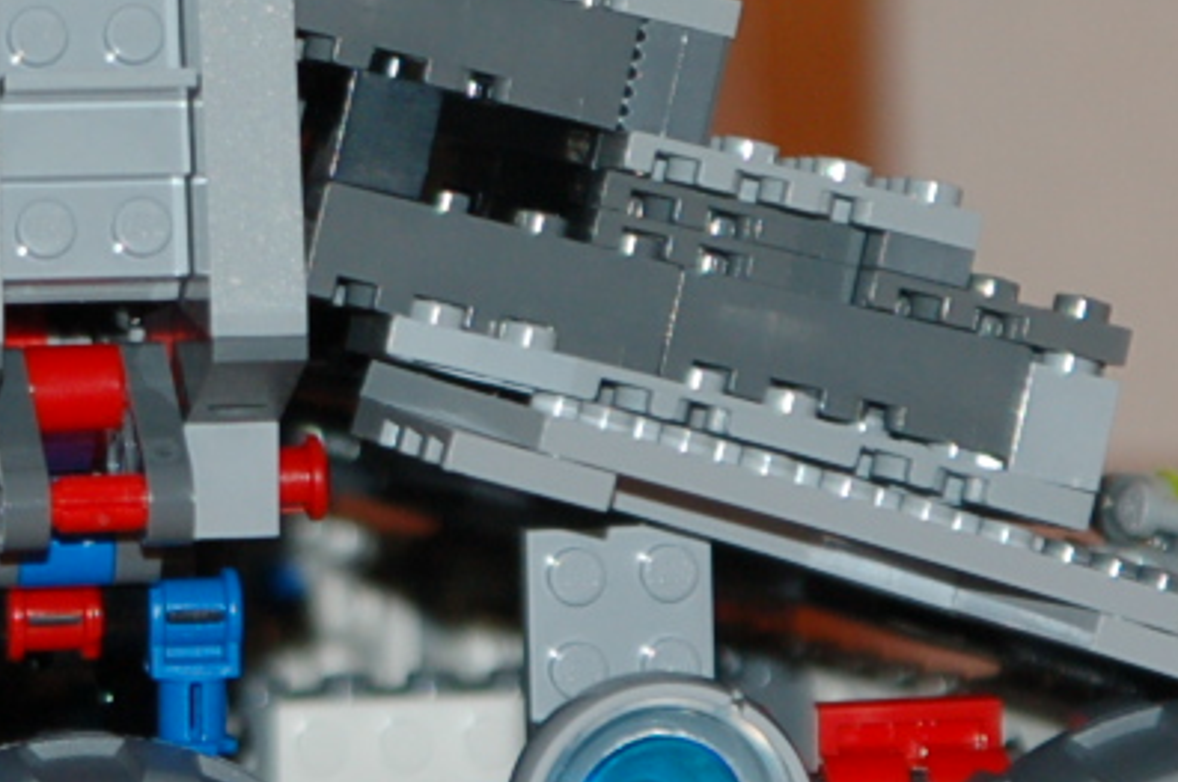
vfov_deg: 2.6
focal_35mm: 524
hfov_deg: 3.9
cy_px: 250
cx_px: 6
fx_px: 17125
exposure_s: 1/60
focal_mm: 92
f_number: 5.3
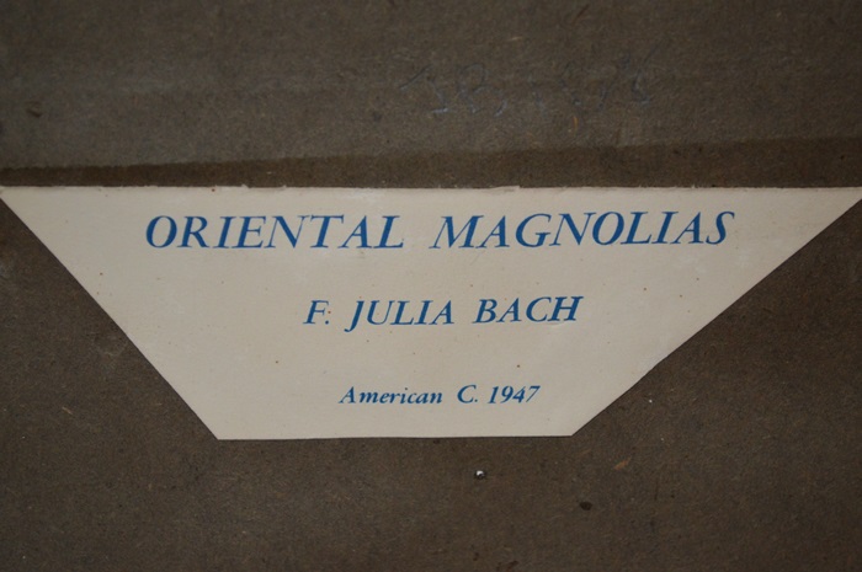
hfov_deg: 24.6
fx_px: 1973
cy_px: 286
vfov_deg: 16.5
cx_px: 431
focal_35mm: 82
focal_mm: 55
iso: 1400
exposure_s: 1/60
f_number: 5.6
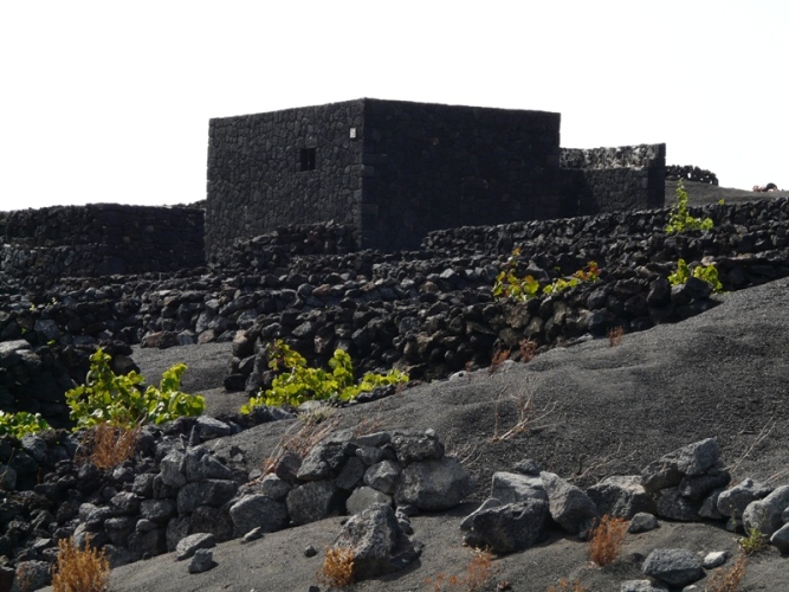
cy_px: 296
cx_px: 394
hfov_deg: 11.3
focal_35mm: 175
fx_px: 3988
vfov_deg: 8.5
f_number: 5.6
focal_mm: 28.8
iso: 100
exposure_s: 1/320
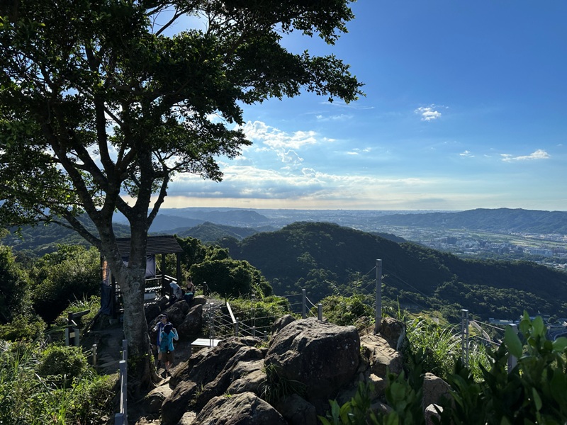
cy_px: 212
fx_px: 393
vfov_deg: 56.8
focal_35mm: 24
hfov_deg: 71.6
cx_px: 284
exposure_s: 1/8929
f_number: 1.78
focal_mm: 6.86
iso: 80
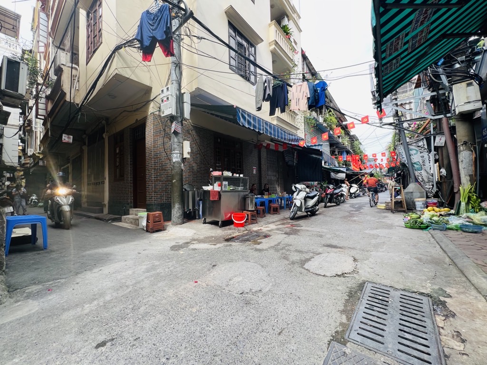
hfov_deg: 106.2
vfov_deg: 89.9
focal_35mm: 13
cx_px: 244
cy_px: 182
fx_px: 183
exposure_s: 1/190
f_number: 1.8
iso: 32
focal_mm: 1.57
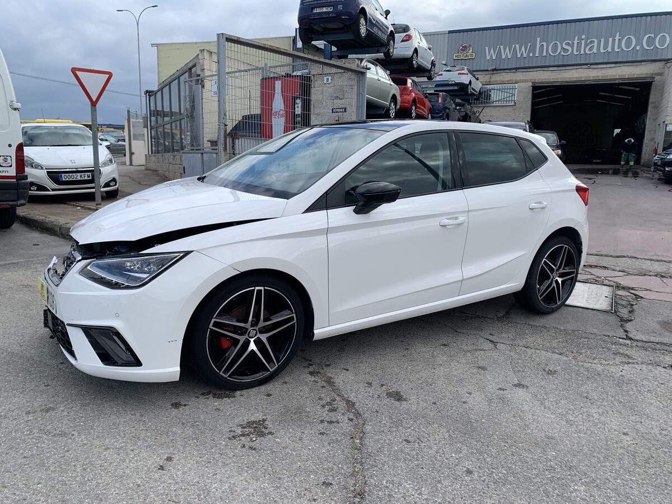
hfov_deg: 67.3
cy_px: 252
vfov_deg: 53.1
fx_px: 505
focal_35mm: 26
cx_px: 336
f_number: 1.8
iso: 25
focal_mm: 4.25
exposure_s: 1/822
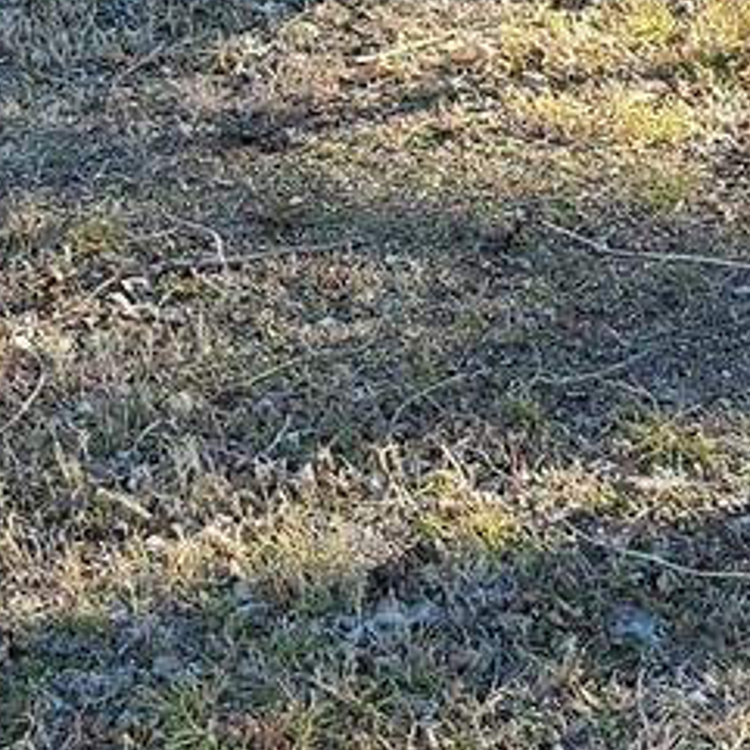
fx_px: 3971
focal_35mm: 162
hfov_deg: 10.8
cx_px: 152
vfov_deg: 10.5
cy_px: -296
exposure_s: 1/291
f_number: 1.7
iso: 12
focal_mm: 6.3
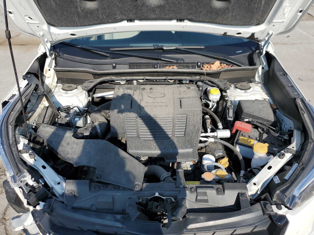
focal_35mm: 26
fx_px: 236
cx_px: 157
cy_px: 118
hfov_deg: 67.3
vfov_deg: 53.1
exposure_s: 1/2500
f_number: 1.5
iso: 50
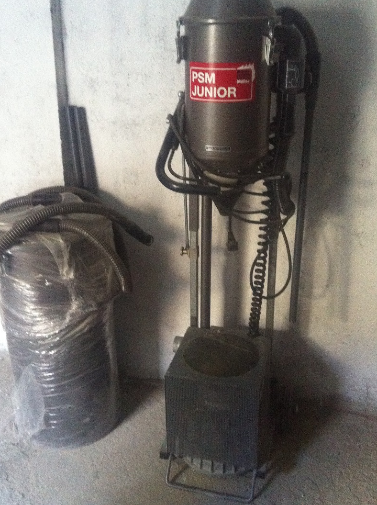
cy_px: 229
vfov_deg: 43.9
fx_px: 626
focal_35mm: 43
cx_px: 175
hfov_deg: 33.5
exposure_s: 1/17
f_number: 2.8
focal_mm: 3.85
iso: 500
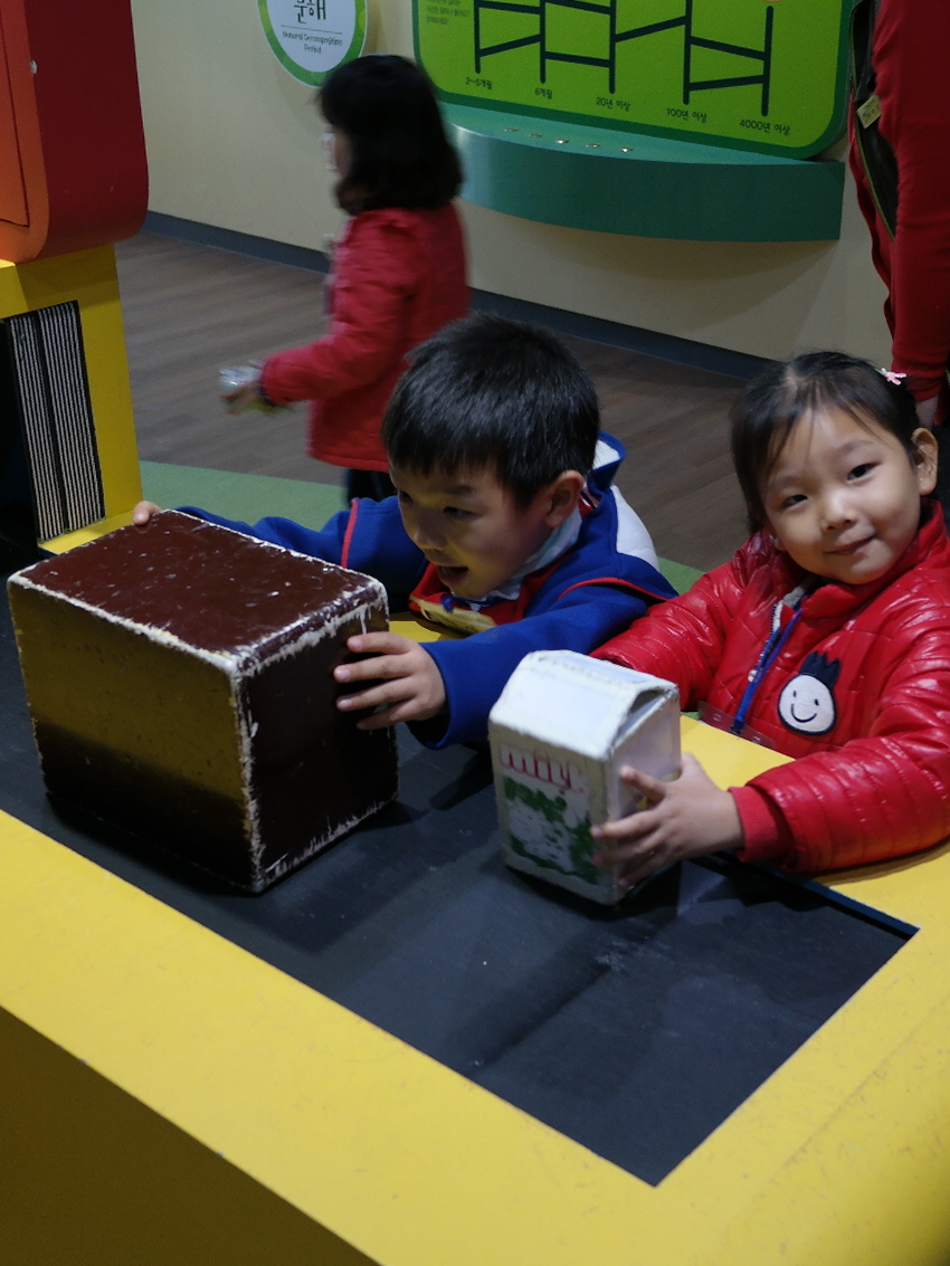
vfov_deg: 42.9
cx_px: 619
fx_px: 1610
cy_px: 641
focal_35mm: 44
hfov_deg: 32.7
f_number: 3.5
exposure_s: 1/40
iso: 200
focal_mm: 20
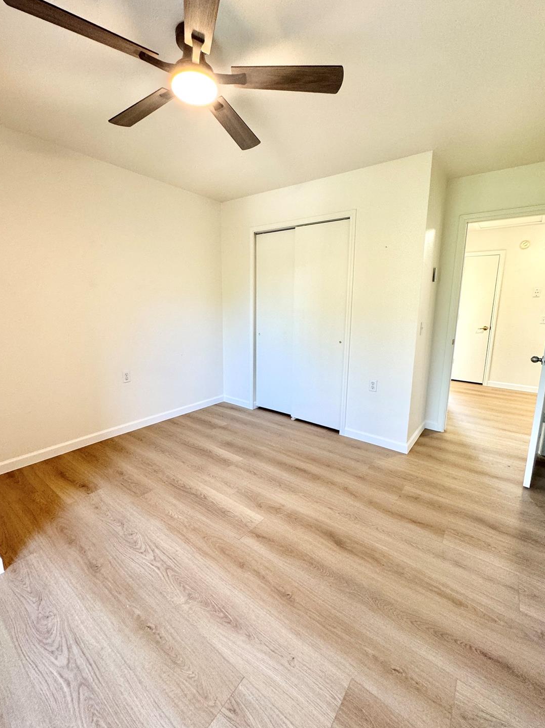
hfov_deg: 81.7
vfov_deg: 98.2
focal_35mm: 15
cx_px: 271
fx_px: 315
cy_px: 356
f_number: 2.2
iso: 200
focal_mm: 2.22
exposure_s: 1/99
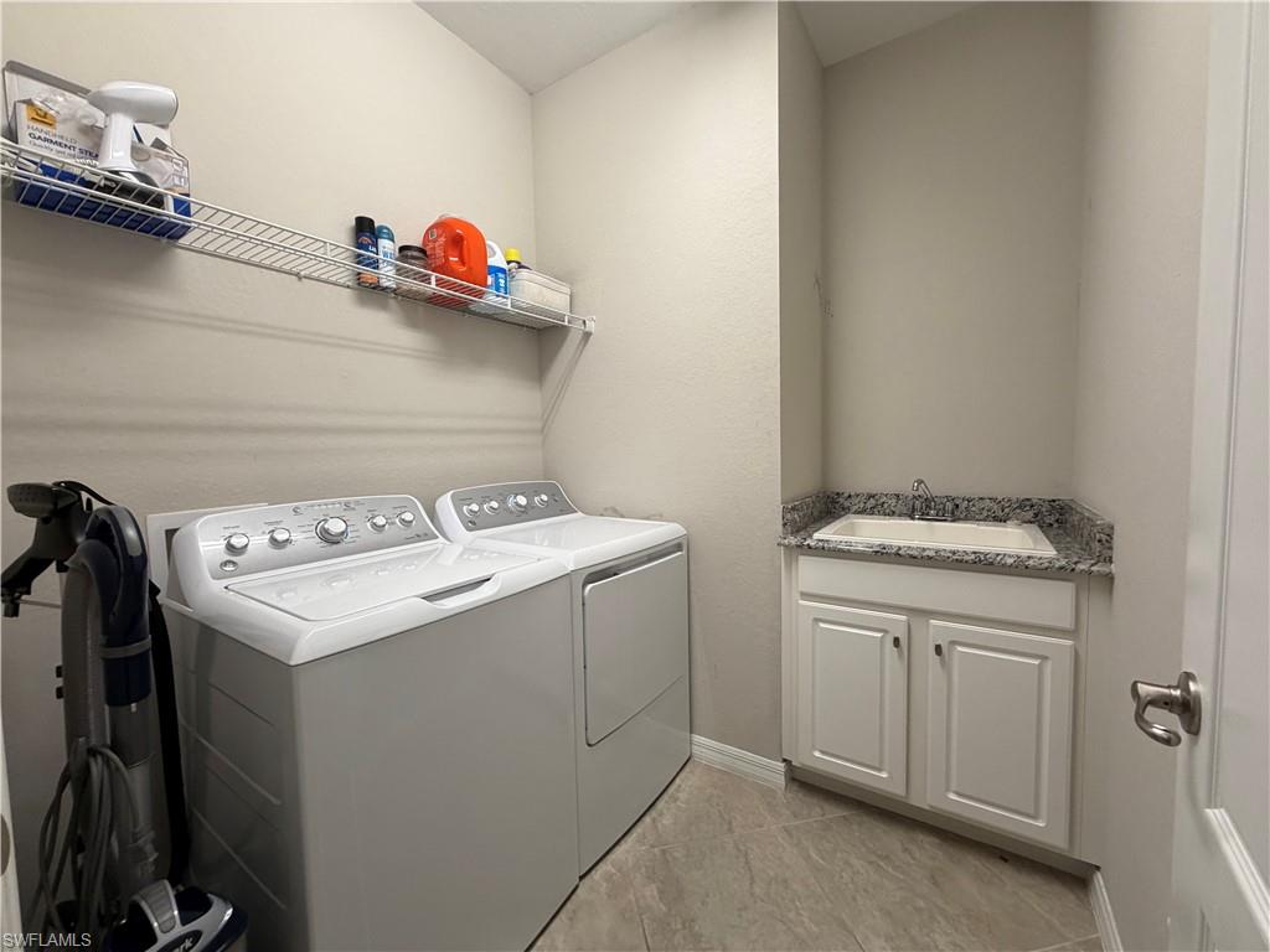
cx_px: 635
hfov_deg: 102.1
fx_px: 514
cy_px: 476
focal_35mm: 14
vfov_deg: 85.7
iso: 250
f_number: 2.2
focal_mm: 2.22
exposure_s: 1/105
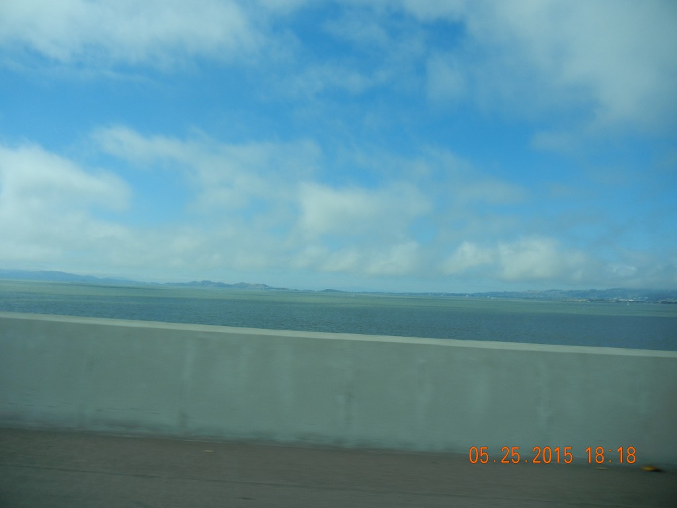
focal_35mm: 30
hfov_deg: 60.0
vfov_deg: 46.8
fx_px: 587
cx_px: 338
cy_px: 254
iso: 160
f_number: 7
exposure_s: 1/496
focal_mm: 5.4
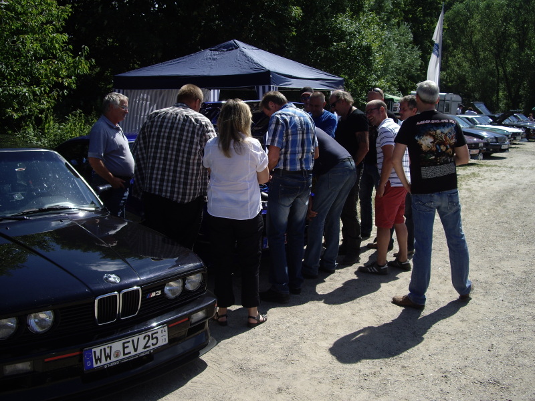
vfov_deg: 37.7
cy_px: 200
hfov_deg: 49.0
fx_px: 587
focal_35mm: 38
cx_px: 268
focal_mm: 7.9
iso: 50
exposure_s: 1/250
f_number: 5.6
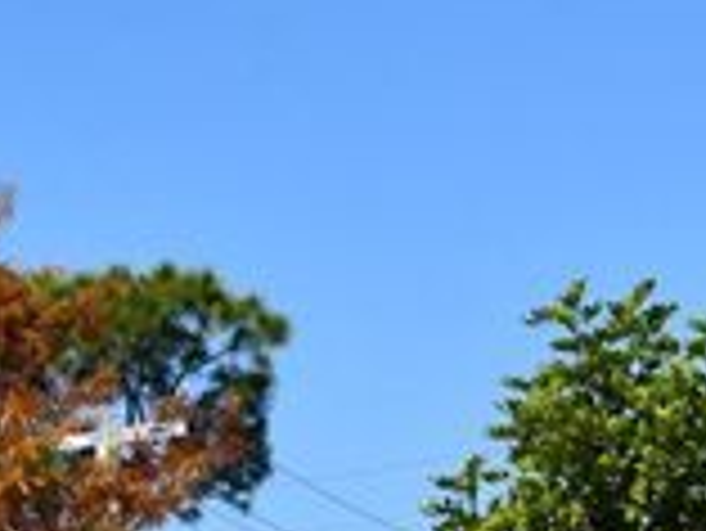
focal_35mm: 235
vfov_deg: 6.2
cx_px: -409
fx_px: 4797
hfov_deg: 8.2
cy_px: 868
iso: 100
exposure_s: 1/320
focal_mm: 30
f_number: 9
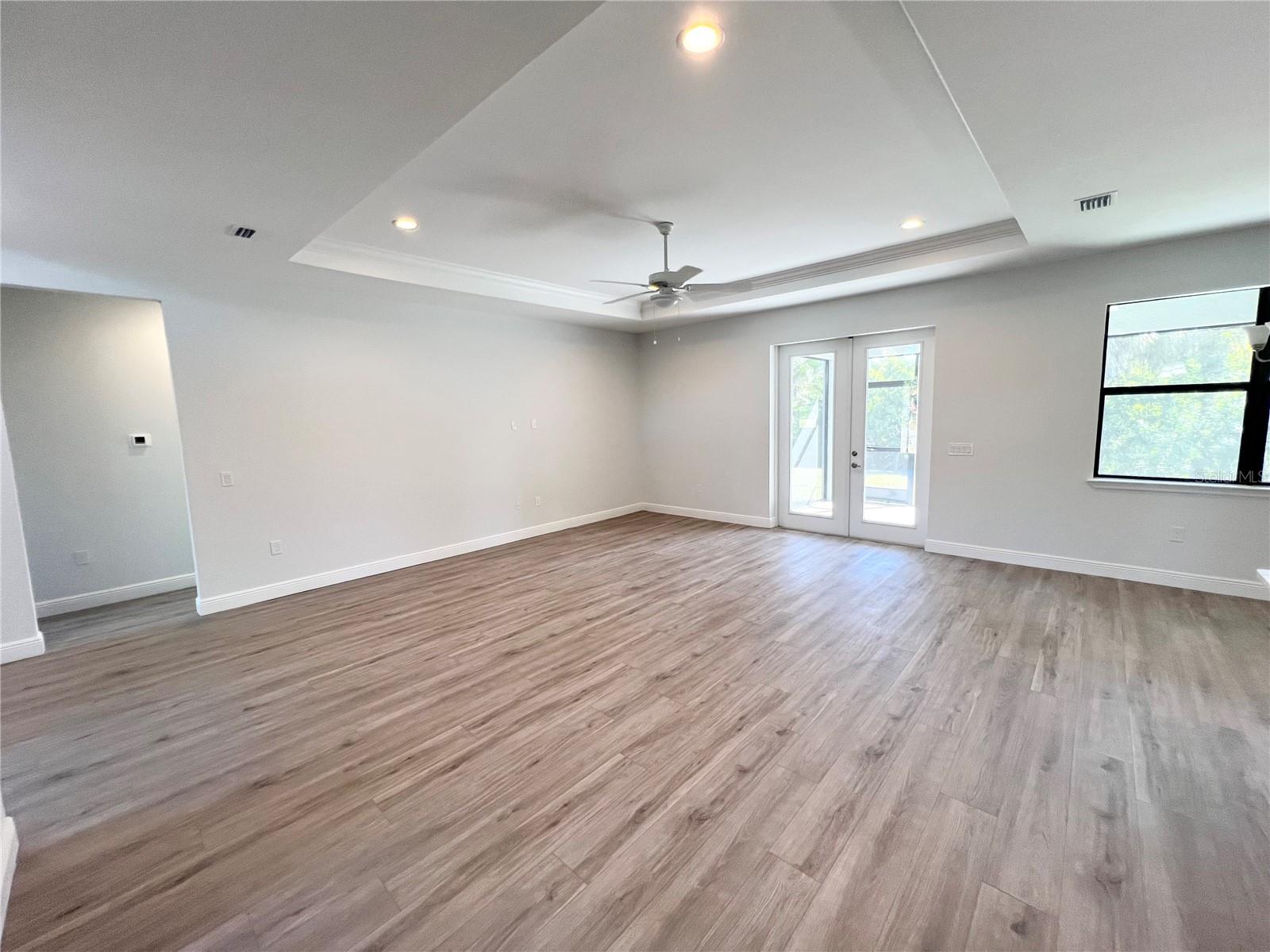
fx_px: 477
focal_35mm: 13
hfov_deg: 106.2
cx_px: 635
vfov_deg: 89.9
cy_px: 476
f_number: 1.8
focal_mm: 1.57
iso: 125
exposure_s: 1/120
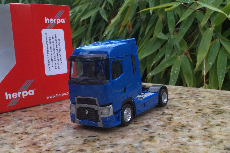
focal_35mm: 42
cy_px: 76
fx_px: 268
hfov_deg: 46.4
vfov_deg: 31.9
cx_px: 115
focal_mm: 28
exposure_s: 1/60
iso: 1000
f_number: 29
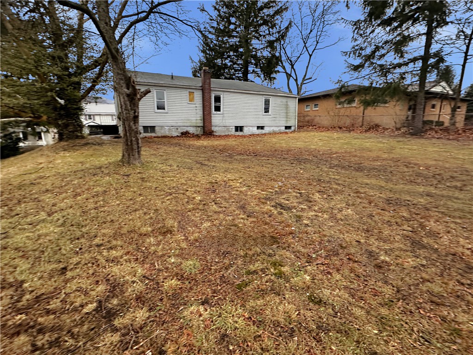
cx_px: 236
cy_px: 178
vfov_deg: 74.7
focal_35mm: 17
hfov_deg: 91.0
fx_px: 232
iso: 160
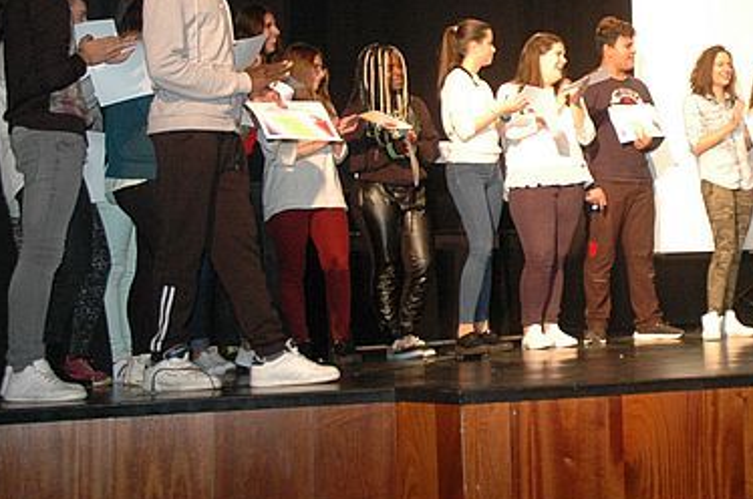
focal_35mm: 77
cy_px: 160
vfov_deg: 17.6
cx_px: 781
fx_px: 1608
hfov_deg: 24.9
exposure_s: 1/60
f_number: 3.8
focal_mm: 24
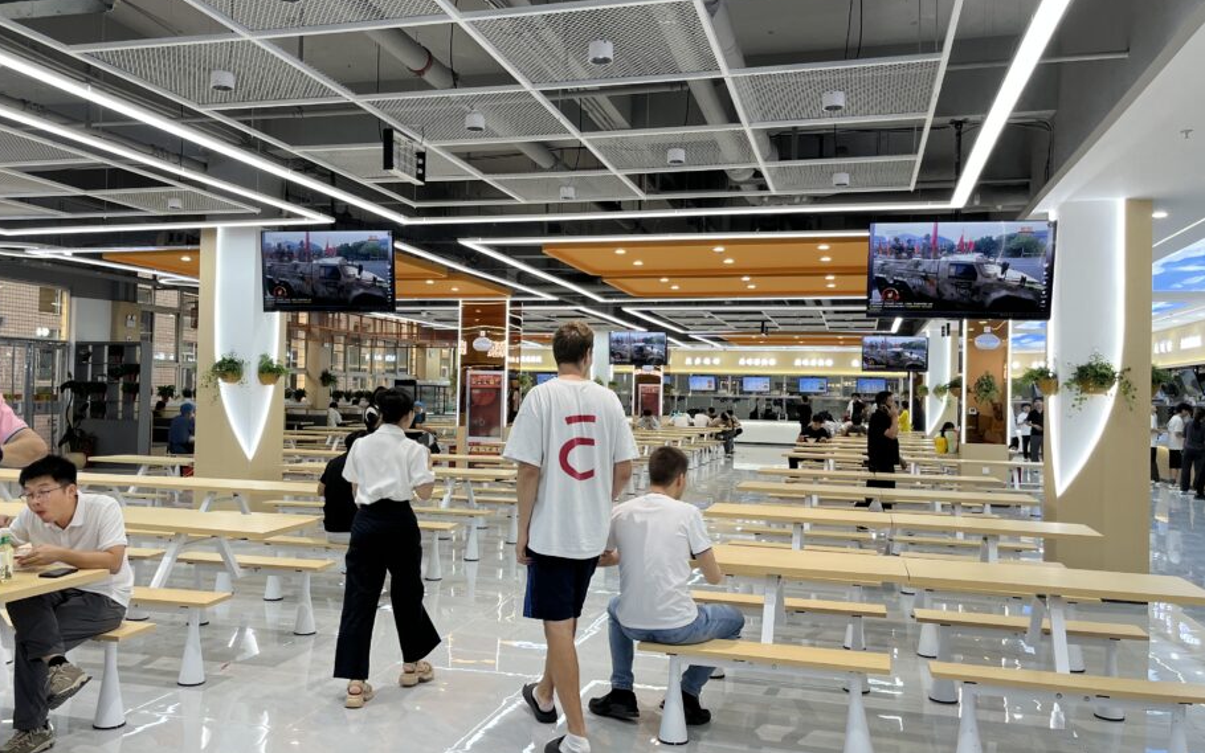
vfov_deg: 40.6
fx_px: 1018
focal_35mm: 31
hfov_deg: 61.1
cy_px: 364
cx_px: 538
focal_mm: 5.1
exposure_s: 1/100
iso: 50
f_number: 1.6
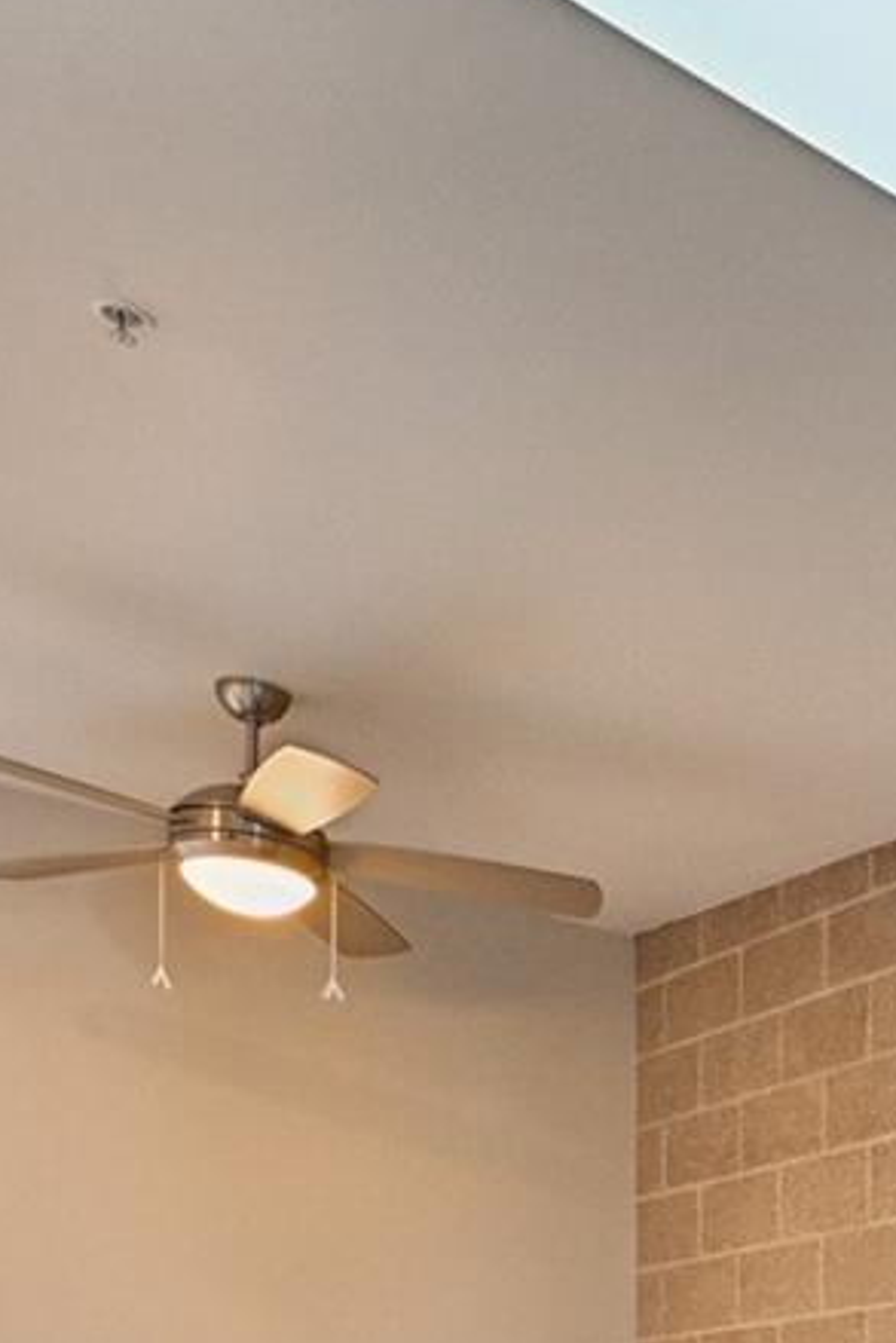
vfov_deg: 33.6
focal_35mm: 51
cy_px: 1493
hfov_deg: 22.3
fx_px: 1902
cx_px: 1309
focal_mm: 14
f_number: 10
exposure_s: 1/8
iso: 400
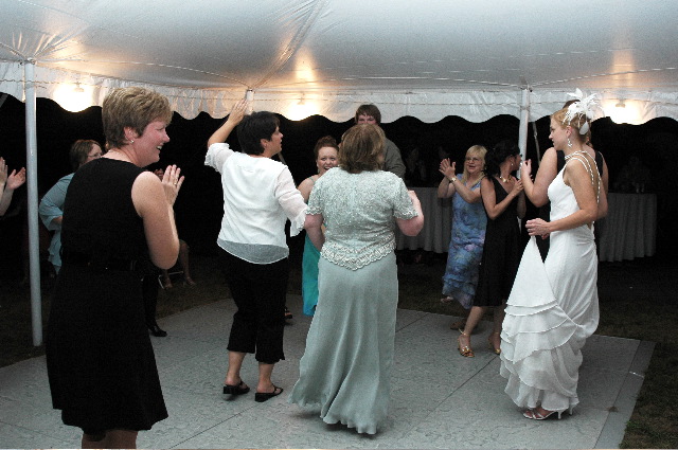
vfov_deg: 36.8
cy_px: 225
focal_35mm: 36
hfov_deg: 53.2
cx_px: 339
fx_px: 677
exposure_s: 1/60
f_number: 5.6
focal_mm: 24
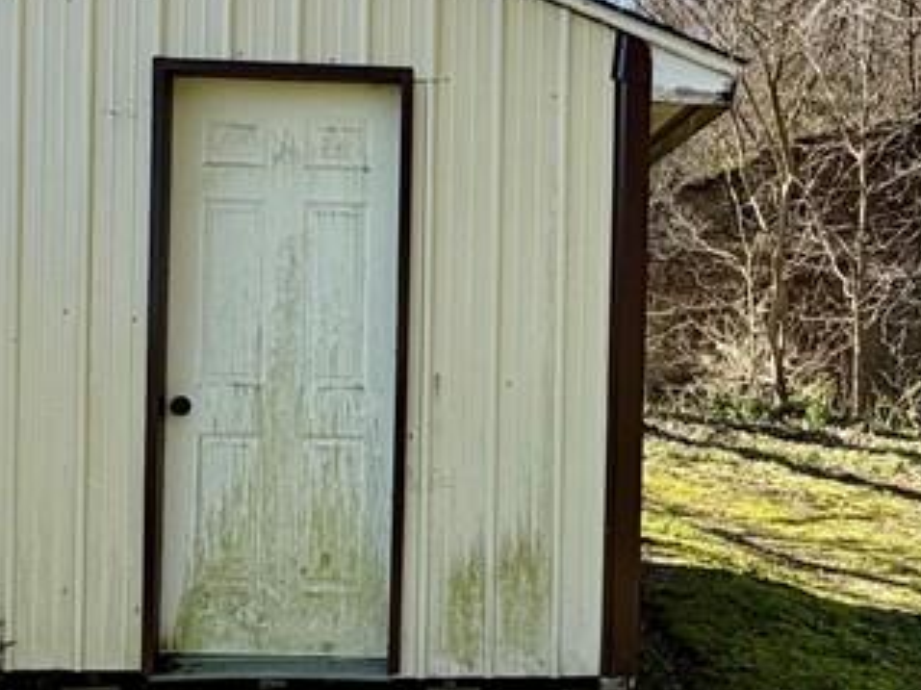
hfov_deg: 42.0
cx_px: 525
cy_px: 349
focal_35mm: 45
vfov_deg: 32.2
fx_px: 1197
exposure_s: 1/514
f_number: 2.2
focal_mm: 2.22
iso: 40
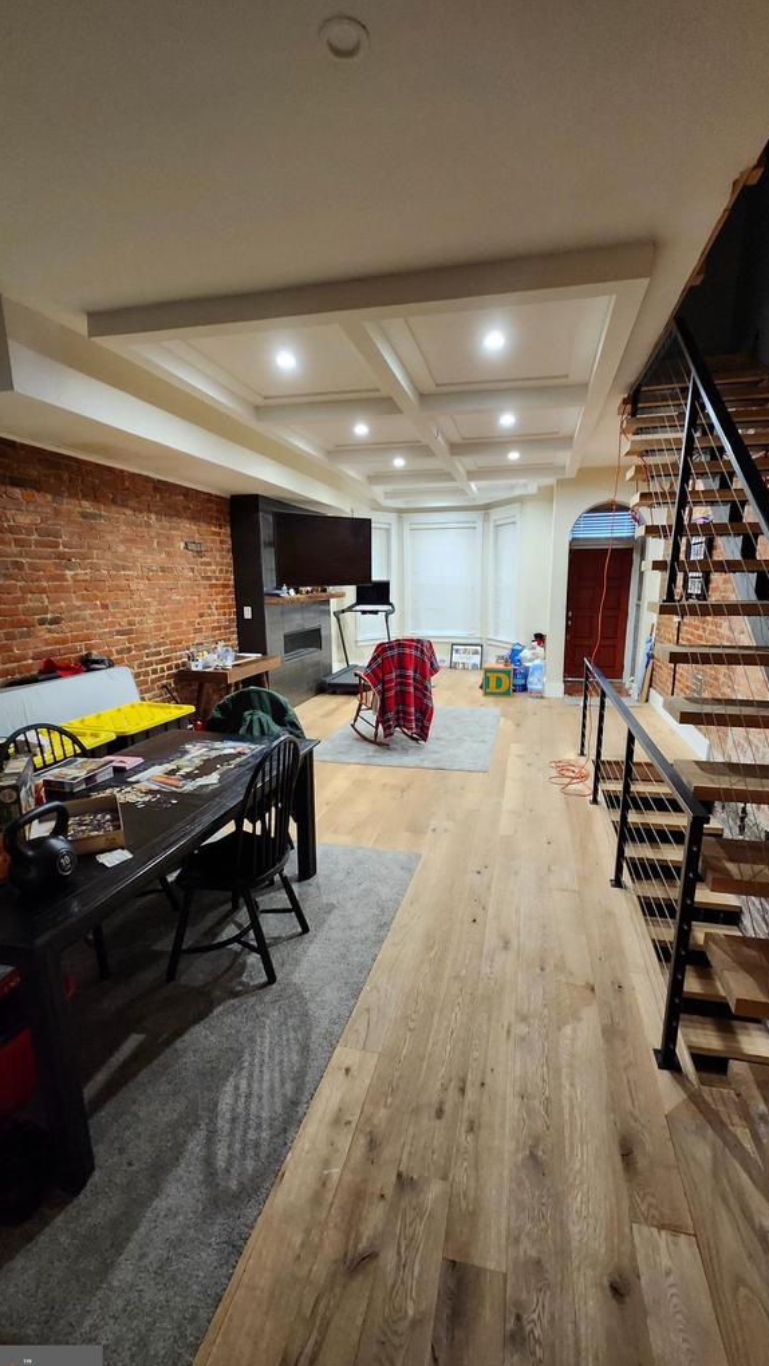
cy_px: 699
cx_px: 410
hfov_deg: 70.5
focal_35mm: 15
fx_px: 544
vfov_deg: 103.0
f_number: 2.2
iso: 500
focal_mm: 1.74
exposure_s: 1/30
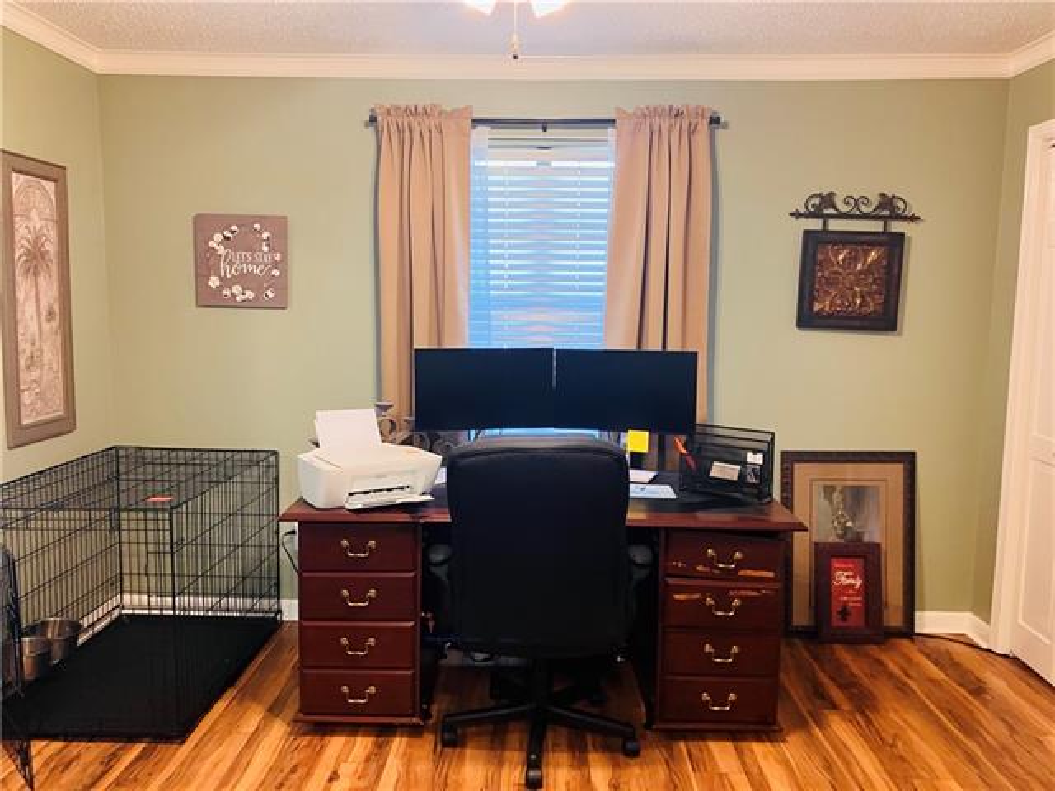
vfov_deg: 49.7
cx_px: 528
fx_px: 853
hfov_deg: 63.4
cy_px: 396
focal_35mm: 28
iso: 250
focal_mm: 3.99
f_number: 1.8
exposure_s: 1/40
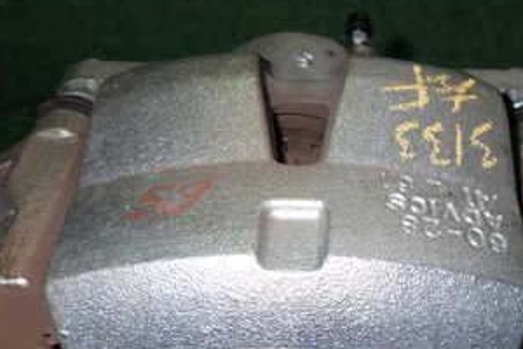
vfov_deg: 26.0
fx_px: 755
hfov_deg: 37.9
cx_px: 336
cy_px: 202
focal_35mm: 52
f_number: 5.6
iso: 200
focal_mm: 4.5
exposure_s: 1/30
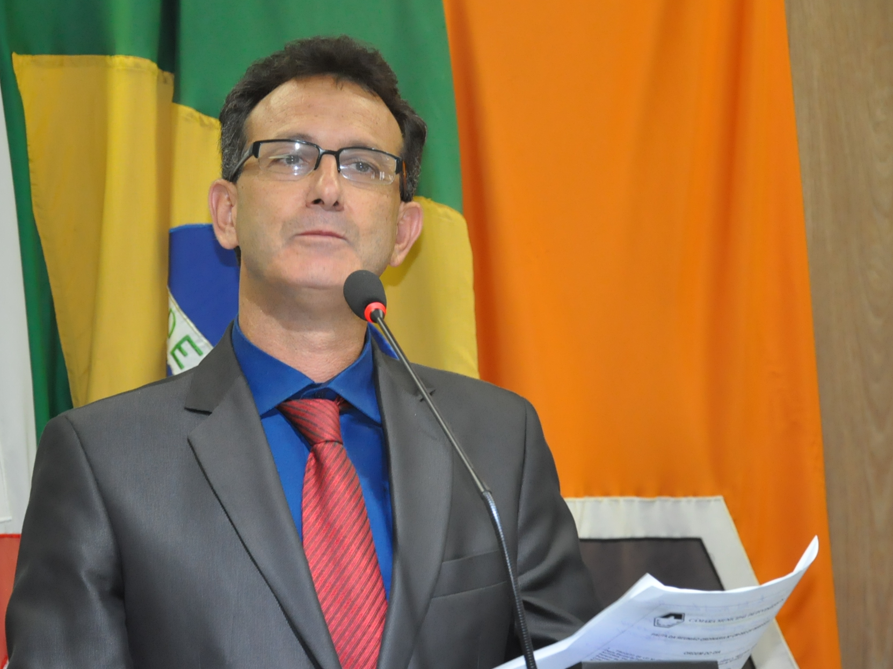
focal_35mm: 130
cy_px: 325
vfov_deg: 11.4
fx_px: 3353
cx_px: 335
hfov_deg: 15.2
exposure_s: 1/60
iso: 2000
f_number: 5.3
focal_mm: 70
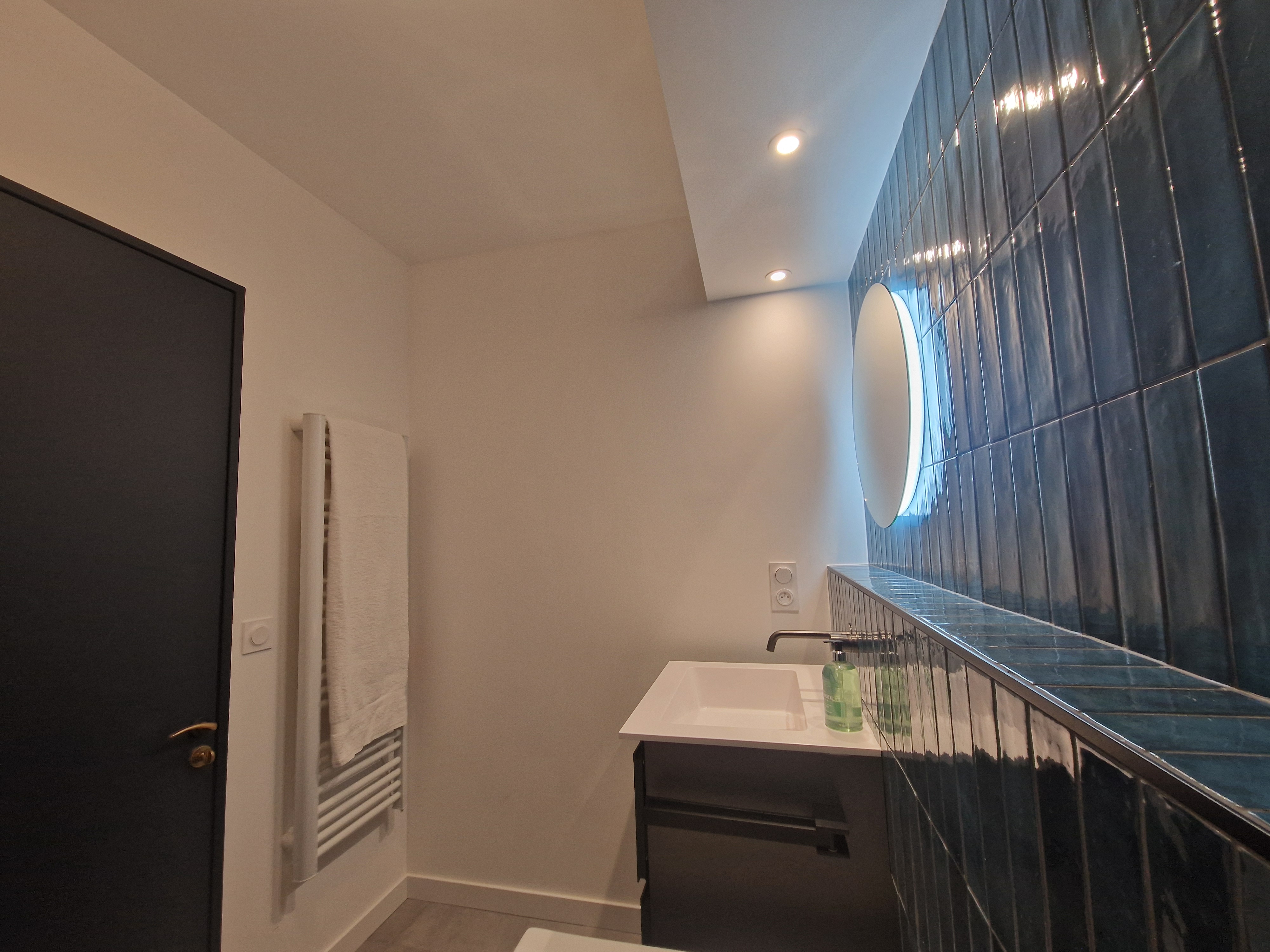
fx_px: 477
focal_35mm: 13
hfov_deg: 106.2
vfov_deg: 89.9
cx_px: 635
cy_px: 476
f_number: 2.2
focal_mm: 2.2
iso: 80
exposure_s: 1/50
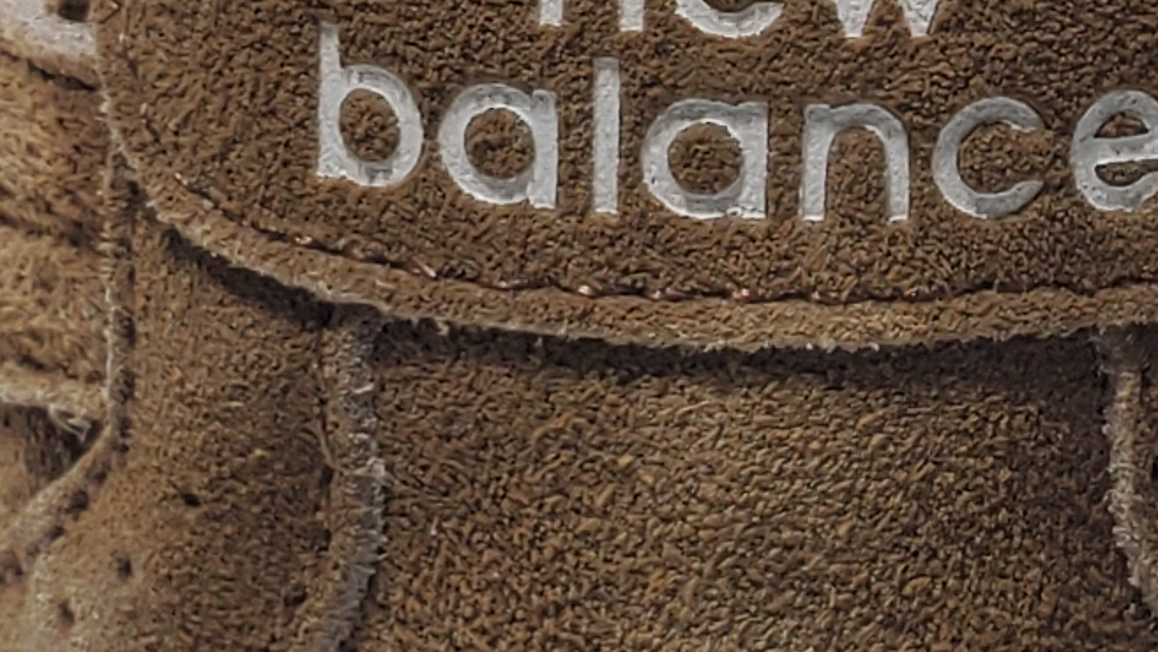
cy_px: 49
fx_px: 5343
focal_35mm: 174
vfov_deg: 7.0
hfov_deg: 11.7
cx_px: 1820
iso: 50
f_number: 2.4
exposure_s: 1/209
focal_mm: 4.3
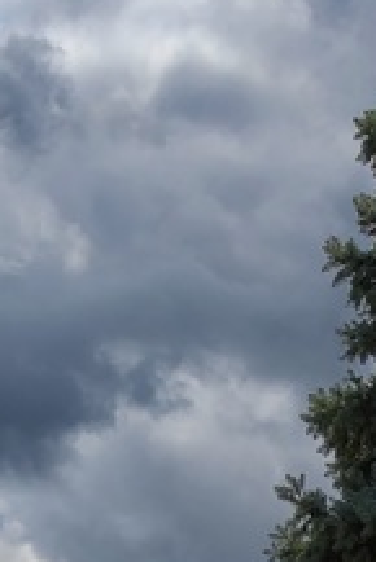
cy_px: 572
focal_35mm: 224
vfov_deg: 9.1
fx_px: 3503
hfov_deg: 6.1
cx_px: 353
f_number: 10
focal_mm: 38
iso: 100
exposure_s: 1/400
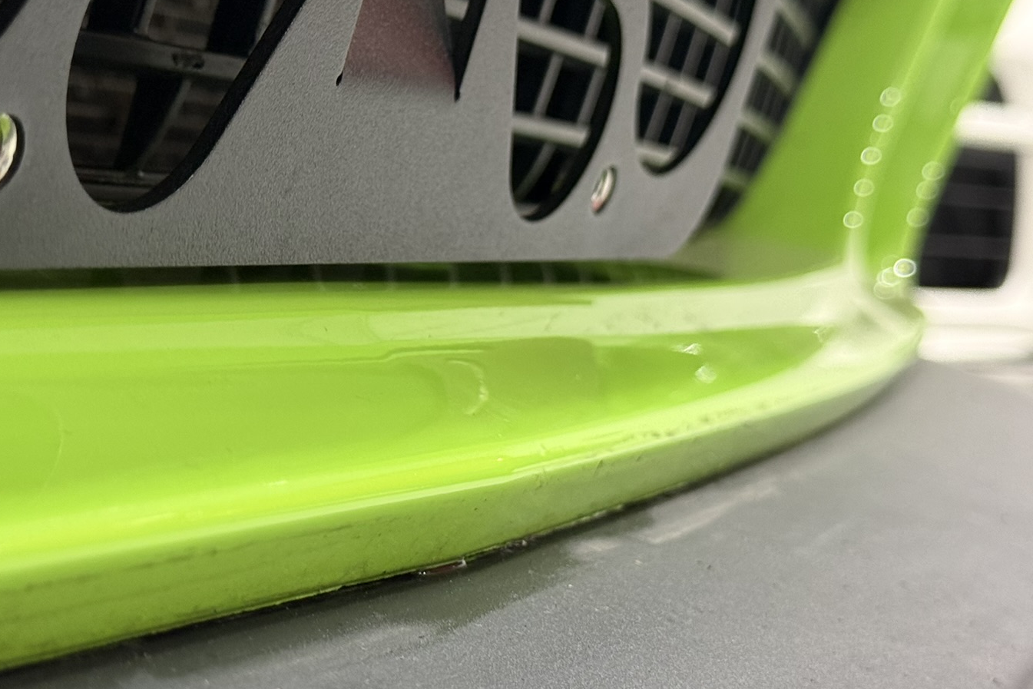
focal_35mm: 76
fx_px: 2181
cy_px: 273
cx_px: 296
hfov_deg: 26.4
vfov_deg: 17.9
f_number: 1.78
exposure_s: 1/40
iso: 250
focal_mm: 6.76
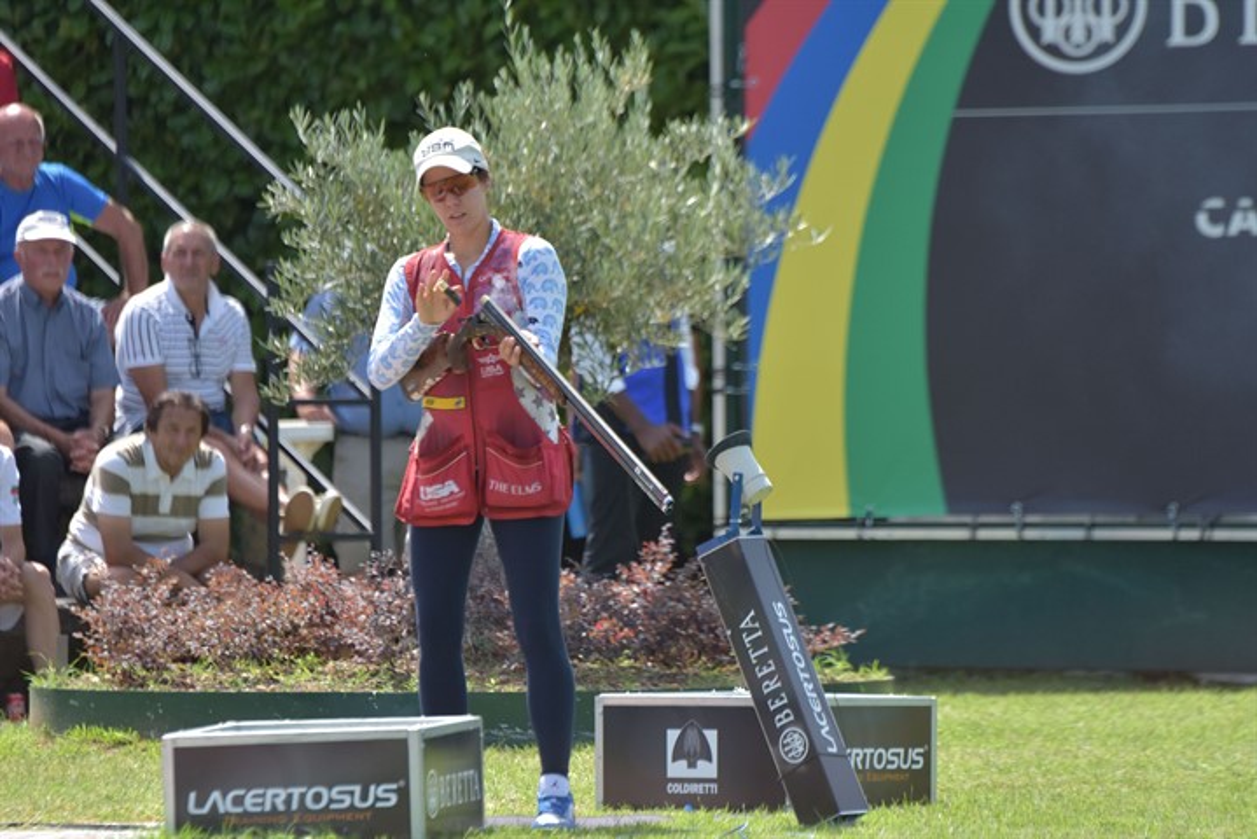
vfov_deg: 3.4
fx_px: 13972
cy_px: 420
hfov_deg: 5.2
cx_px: 628
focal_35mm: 400
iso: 640
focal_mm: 400
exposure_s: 1/2000
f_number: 5.6
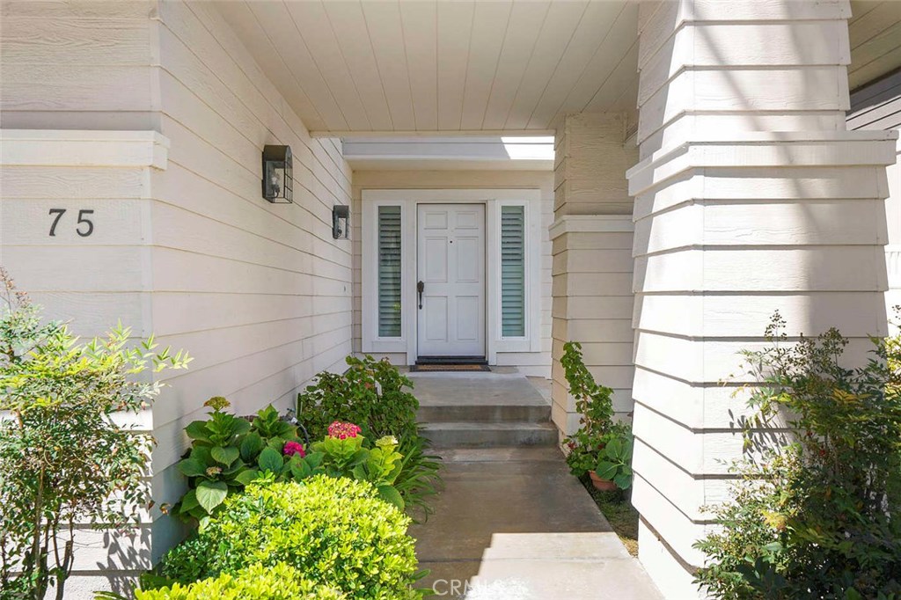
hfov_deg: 63.7
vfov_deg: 44.9
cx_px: 450
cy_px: 300
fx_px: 726
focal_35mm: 29
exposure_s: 1/80
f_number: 11
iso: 160
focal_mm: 29
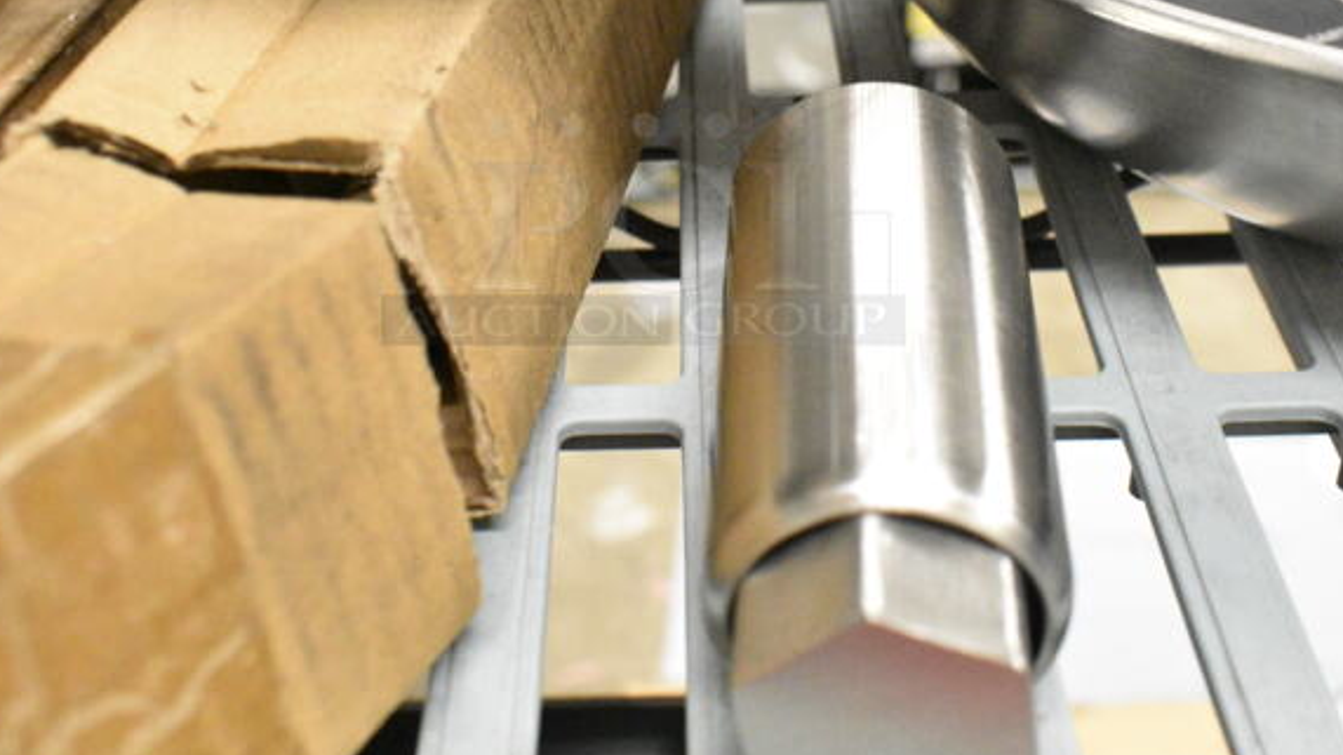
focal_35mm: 53
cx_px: 644
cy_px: 222
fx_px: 1881
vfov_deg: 22.5
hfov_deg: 39.3
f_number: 5.6
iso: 6400
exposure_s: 1/125
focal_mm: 21
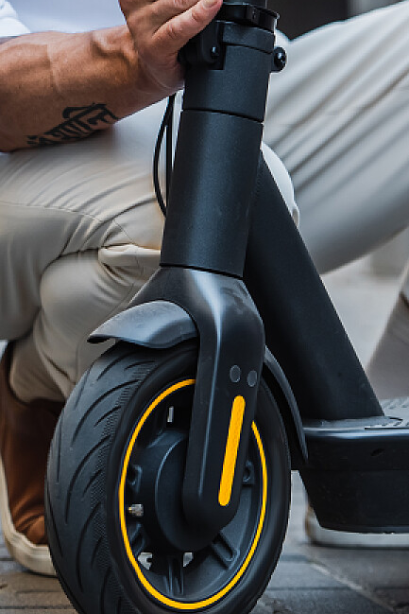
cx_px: 8
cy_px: 108
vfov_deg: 5.8
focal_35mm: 355
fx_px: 6046
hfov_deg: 3.9
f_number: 2.8
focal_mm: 120
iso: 200
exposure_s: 1/400
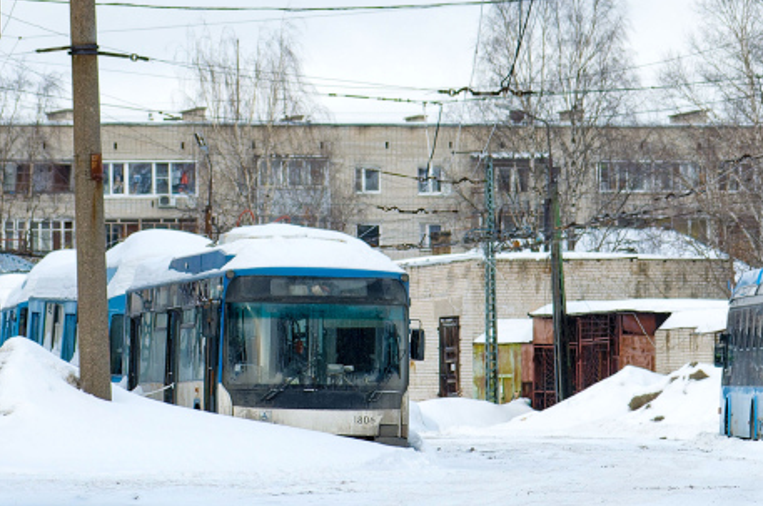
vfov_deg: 4.9
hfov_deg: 7.4
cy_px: 203
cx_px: 269
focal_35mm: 277
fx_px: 5869
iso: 200
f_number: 5.6
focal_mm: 65
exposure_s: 1/320
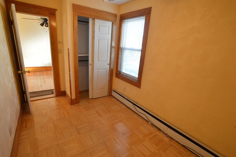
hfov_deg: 95.0
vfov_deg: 72.0
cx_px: 118
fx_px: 108
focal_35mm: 16
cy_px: 78
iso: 720
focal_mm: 11
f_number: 4.5
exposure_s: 1/60
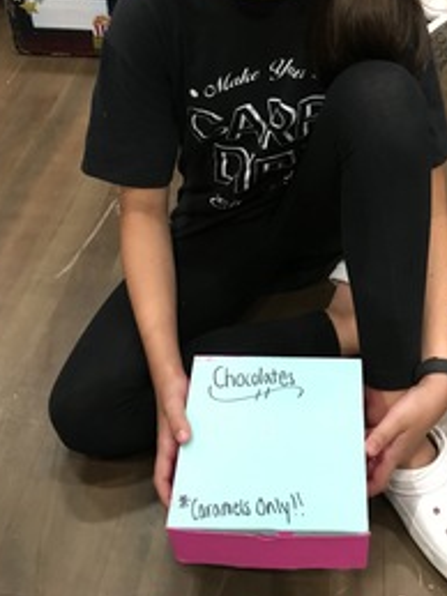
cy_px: 181
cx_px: 289
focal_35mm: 42
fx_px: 724
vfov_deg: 43.9
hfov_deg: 34.1
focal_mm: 4.15
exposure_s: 1/15
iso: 200
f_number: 2.2
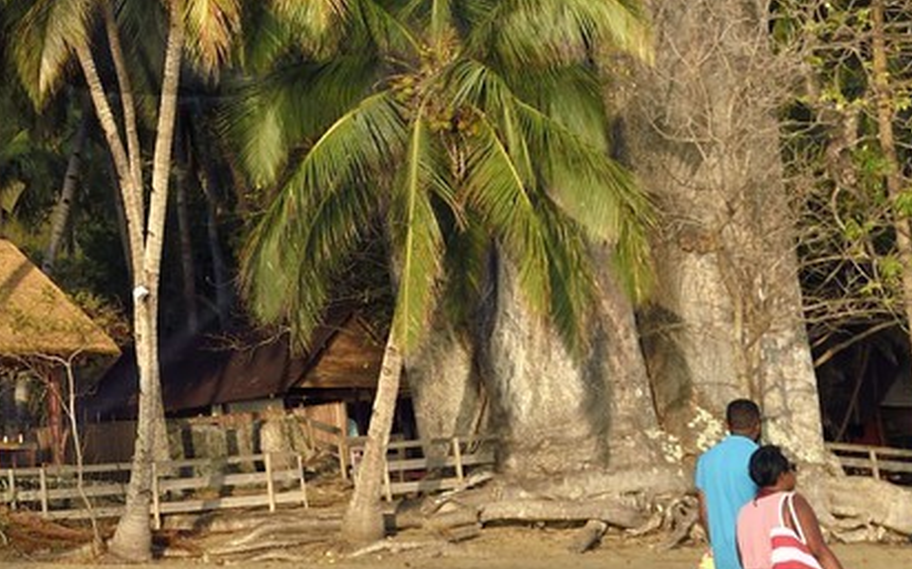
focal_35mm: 95
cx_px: -372
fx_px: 2360
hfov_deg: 19.6
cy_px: -263
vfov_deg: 13.1
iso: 200
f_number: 9
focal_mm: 24
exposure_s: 1/320
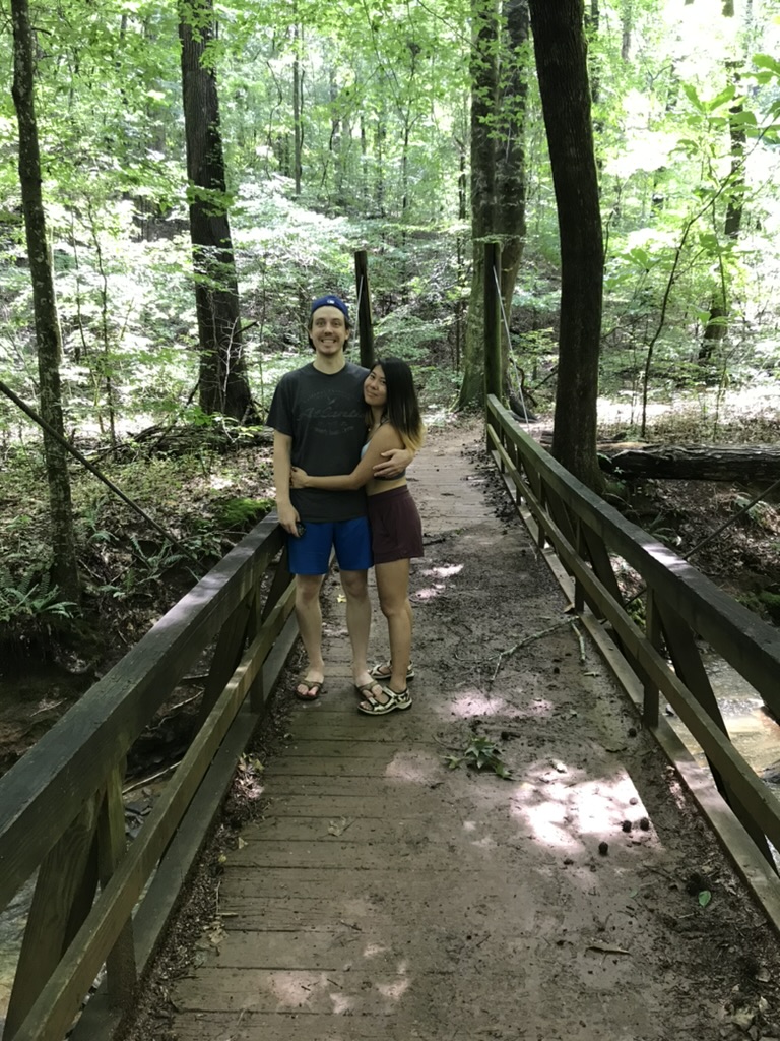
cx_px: 390
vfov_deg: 63.4
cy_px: 520
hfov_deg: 49.7
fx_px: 841
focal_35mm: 28
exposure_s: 1/24
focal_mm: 3.99
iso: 40
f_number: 1.8
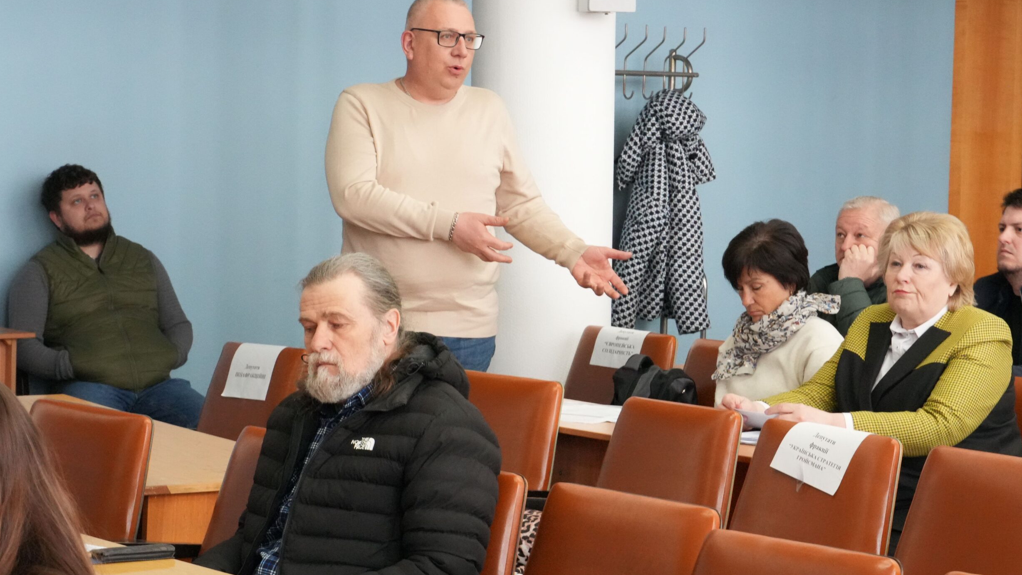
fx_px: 2927
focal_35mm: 108
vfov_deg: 11.2
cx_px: 520
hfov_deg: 19.8
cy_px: 249
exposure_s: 1/30
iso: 6400
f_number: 10
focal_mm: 66
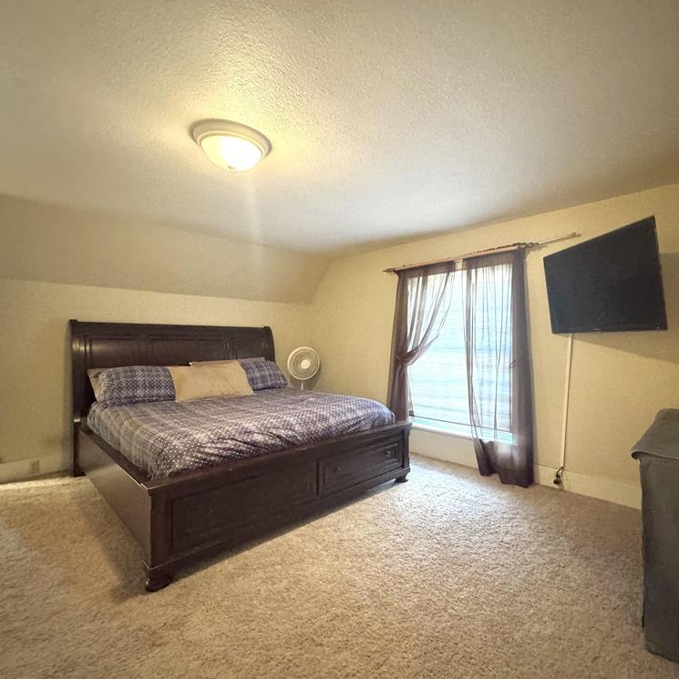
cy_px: 345
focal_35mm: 17
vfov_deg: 84.0
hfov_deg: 83.5
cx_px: 386
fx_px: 377
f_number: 2.2
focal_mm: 2.22
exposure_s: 1/40
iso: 1000
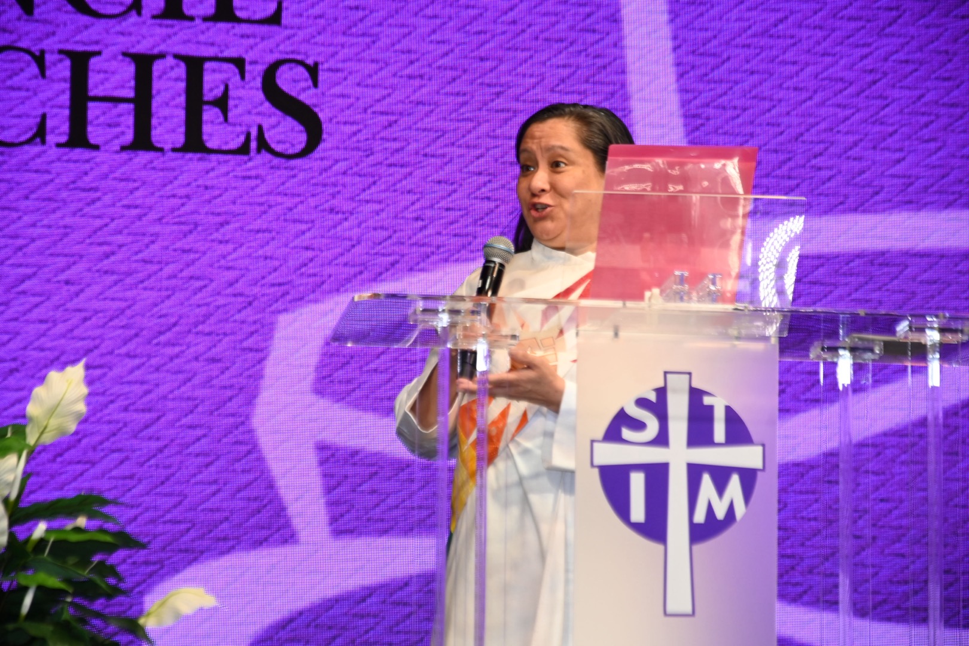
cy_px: 323
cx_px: 484
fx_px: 4226
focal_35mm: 157
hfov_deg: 13.1
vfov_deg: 8.7
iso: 400
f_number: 5.6
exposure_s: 1/60
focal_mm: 105
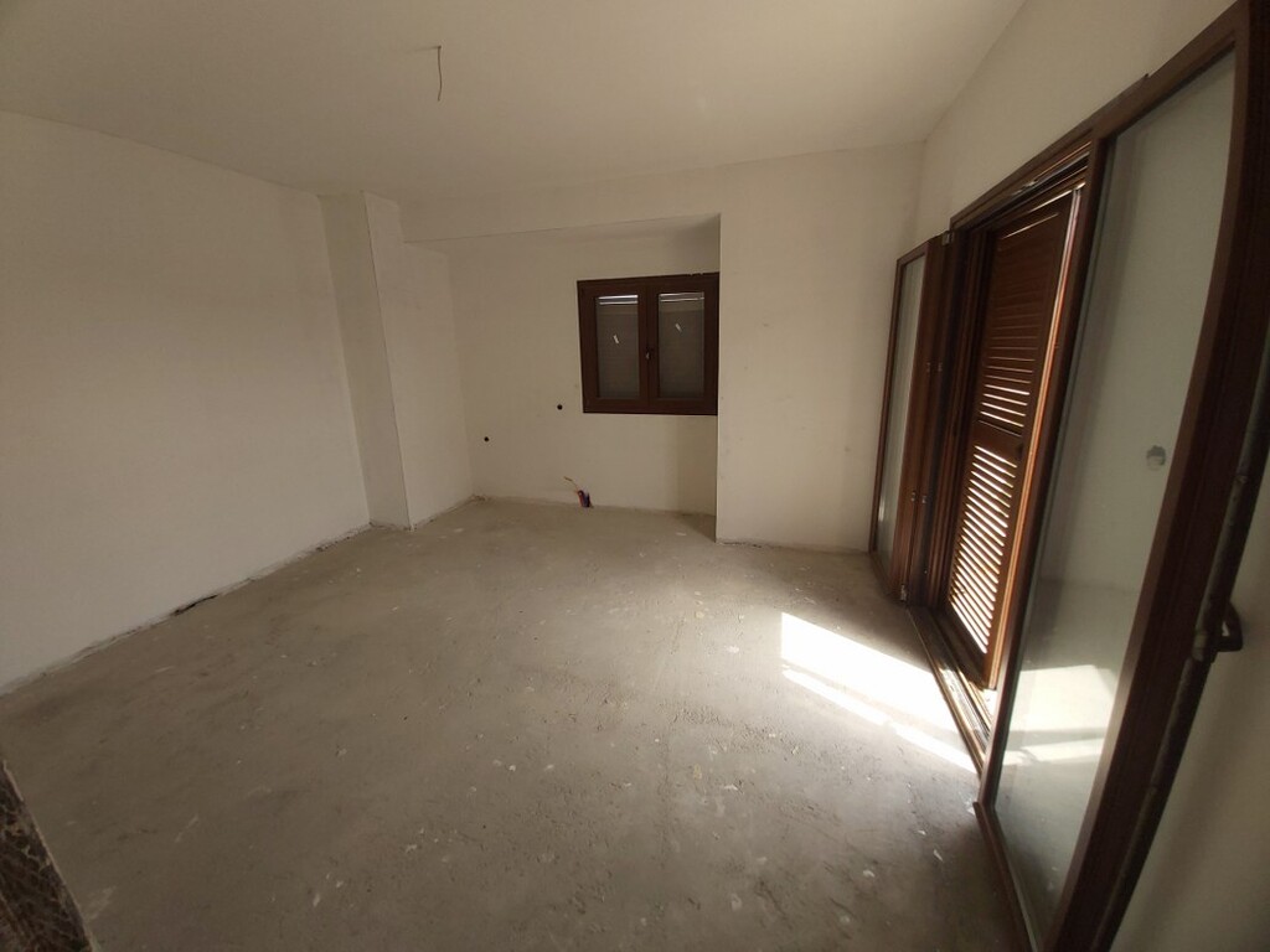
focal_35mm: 12
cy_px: 476
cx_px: 635
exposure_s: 1/112
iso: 40
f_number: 2.2
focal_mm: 1.42
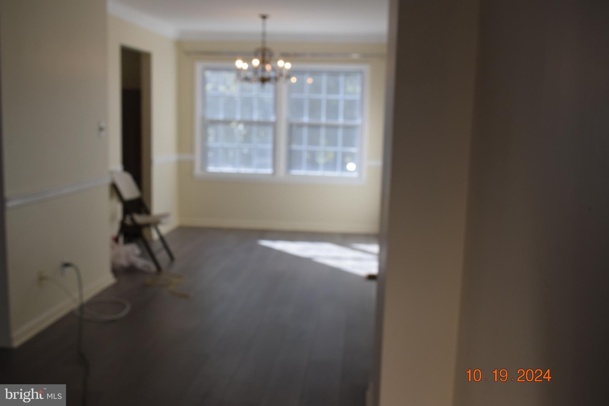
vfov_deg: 35.5
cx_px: 304
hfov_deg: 51.3
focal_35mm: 38
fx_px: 634
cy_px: 203
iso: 400
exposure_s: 1/160
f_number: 6.3
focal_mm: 25
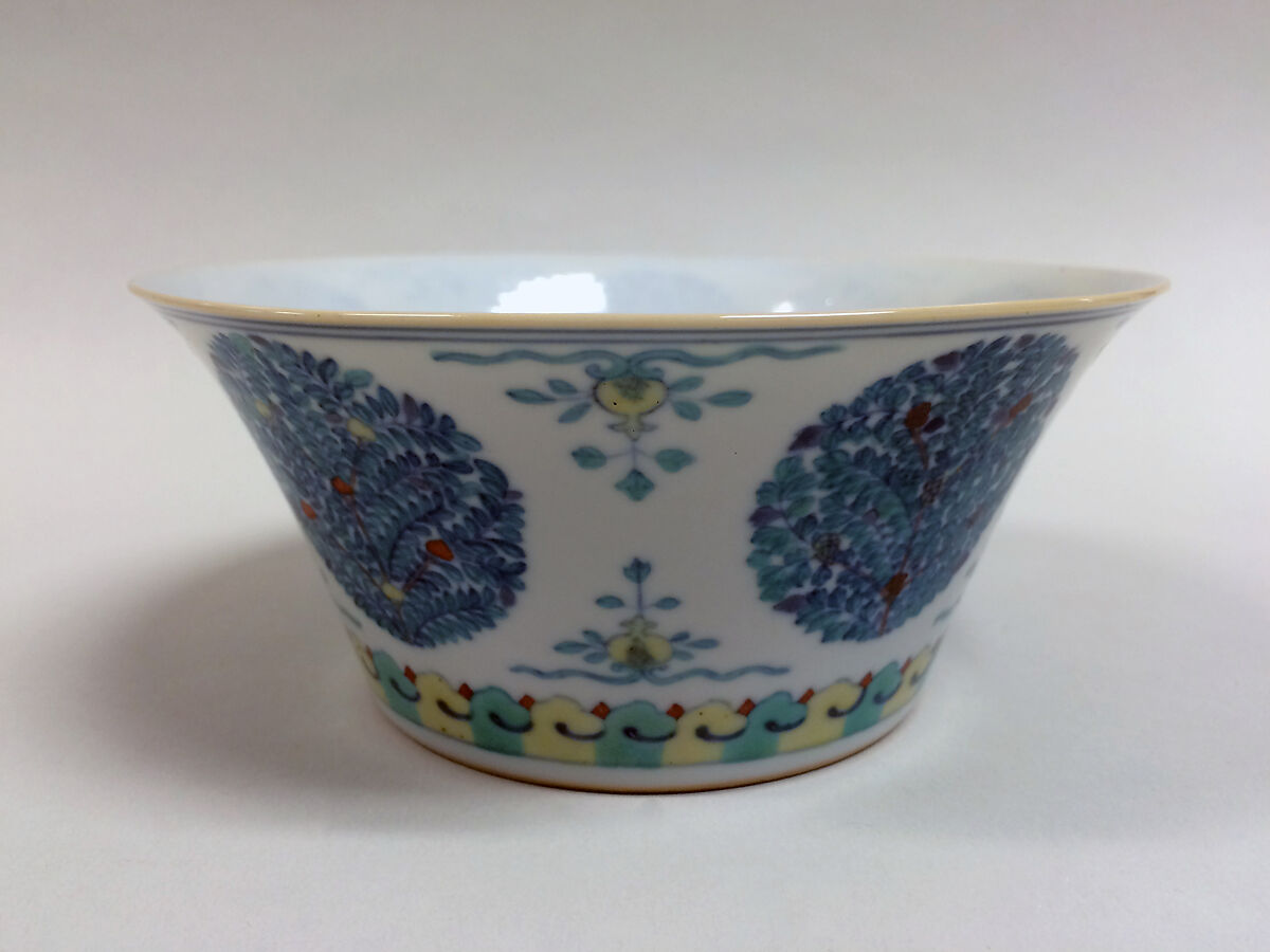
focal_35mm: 29
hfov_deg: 61.7
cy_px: 476
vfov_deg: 48.2
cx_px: 635
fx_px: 1064
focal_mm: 4.15
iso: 80
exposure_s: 1/30
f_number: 2.2
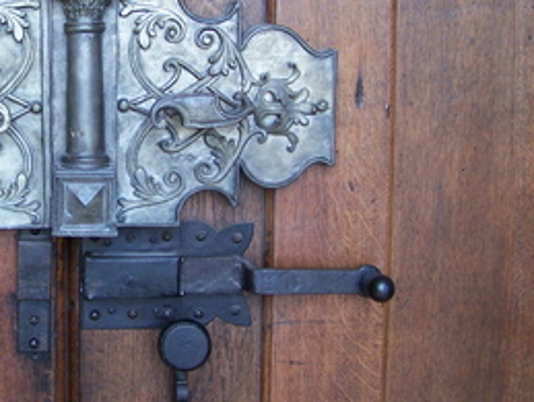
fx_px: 1020
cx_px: 87
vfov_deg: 22.1
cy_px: 101
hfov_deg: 28.5
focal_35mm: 66
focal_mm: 6.3
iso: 140
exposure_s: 1/25
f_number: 2.8
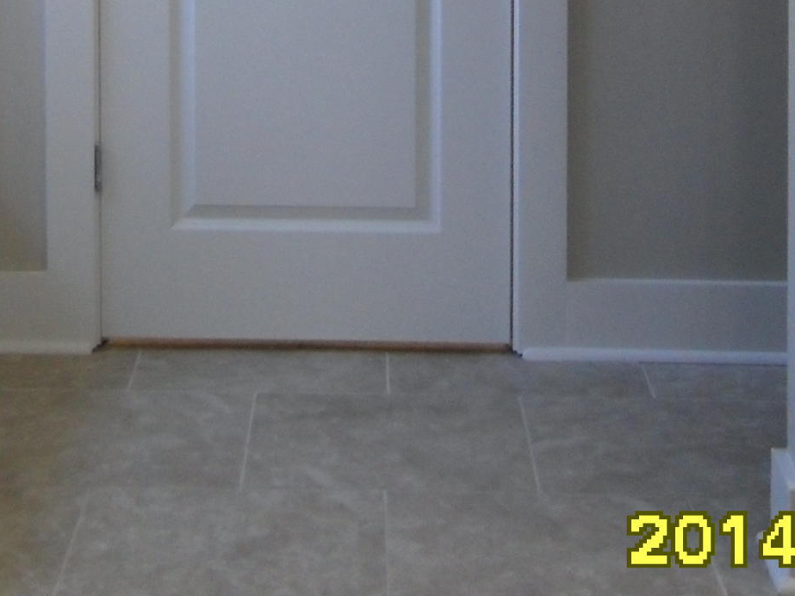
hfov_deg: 21.4
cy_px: -243
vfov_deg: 15.2
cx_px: 213
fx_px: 2090
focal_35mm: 91
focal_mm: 5
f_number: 3.4
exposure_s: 1/45
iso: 200
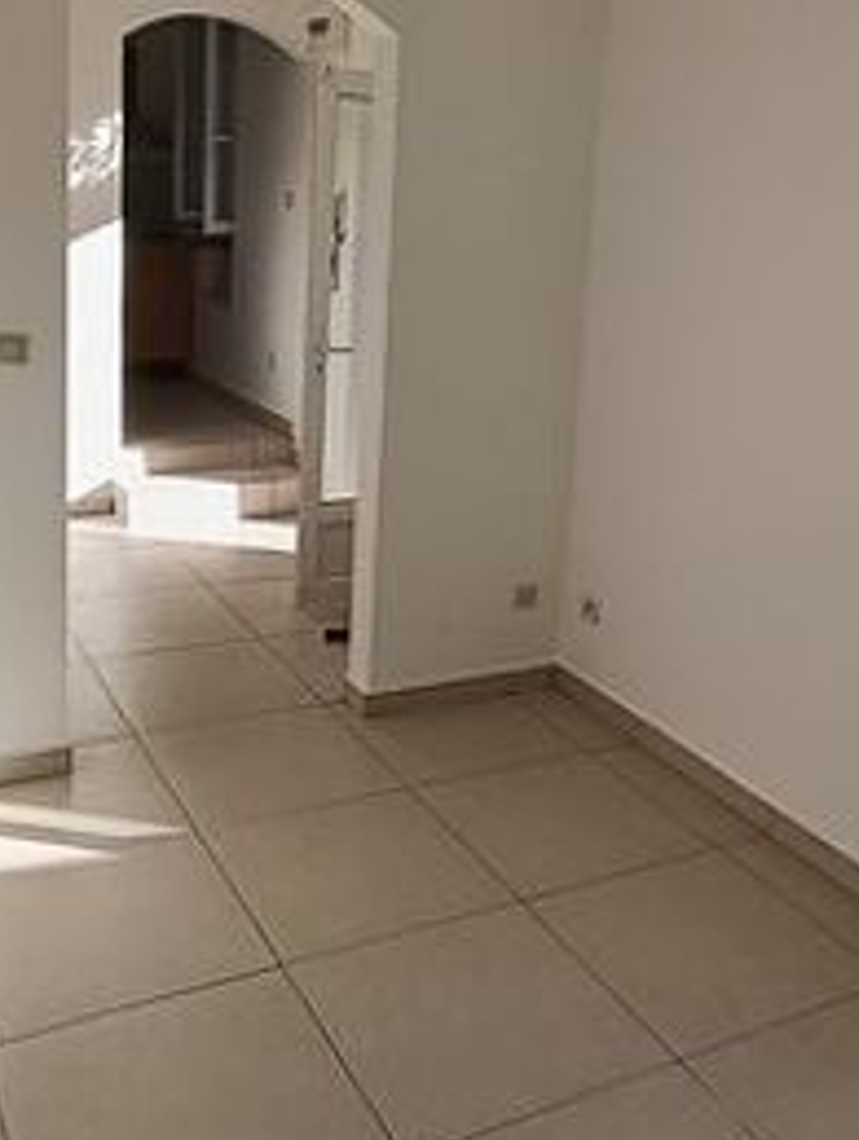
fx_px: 1221
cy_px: 423
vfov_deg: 49.6
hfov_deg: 38.7
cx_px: 471
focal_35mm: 37
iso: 50
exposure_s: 1/358
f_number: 2.2
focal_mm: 1.65
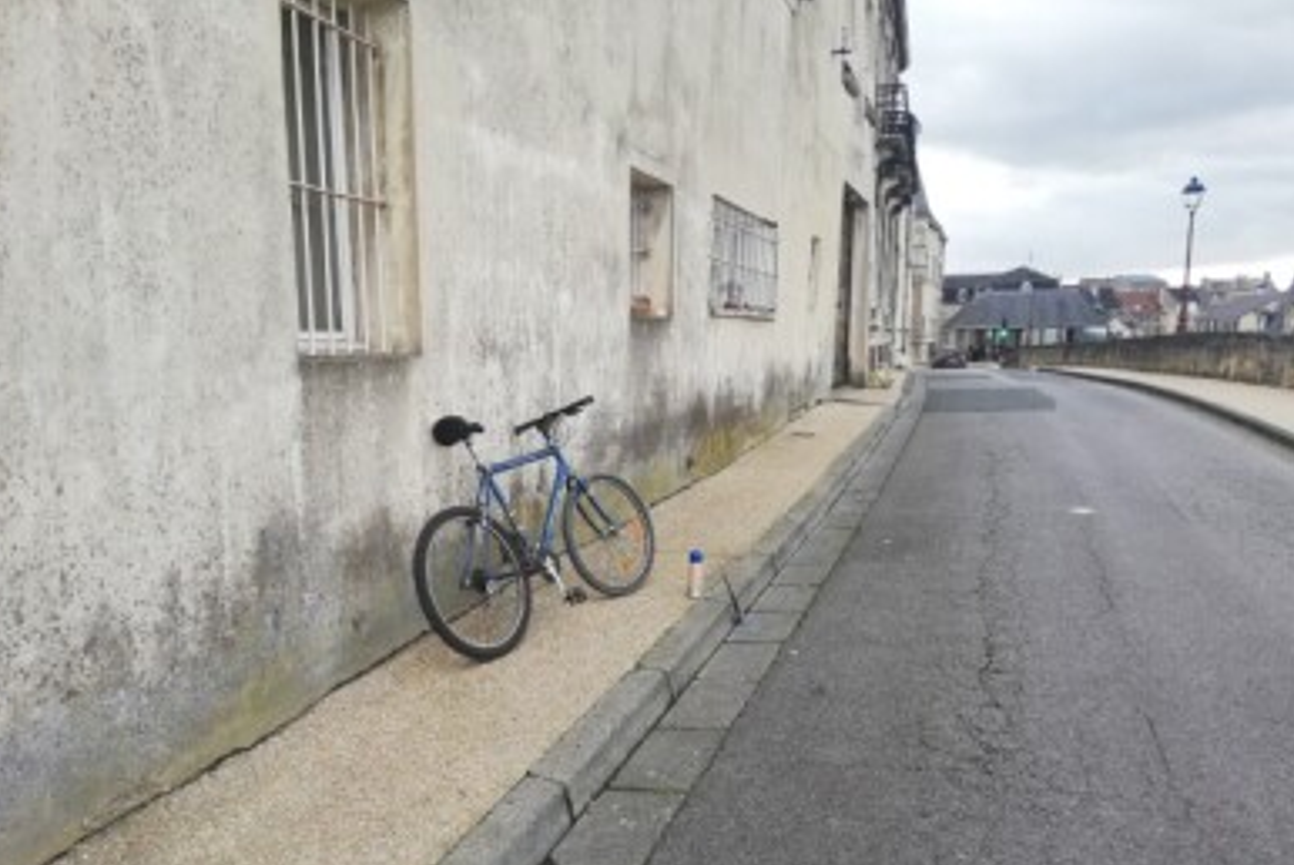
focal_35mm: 28
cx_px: 627
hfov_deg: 65.4
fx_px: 1007
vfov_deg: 46.3
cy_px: 496
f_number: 2.2
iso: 80
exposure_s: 1/100
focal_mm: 3.81
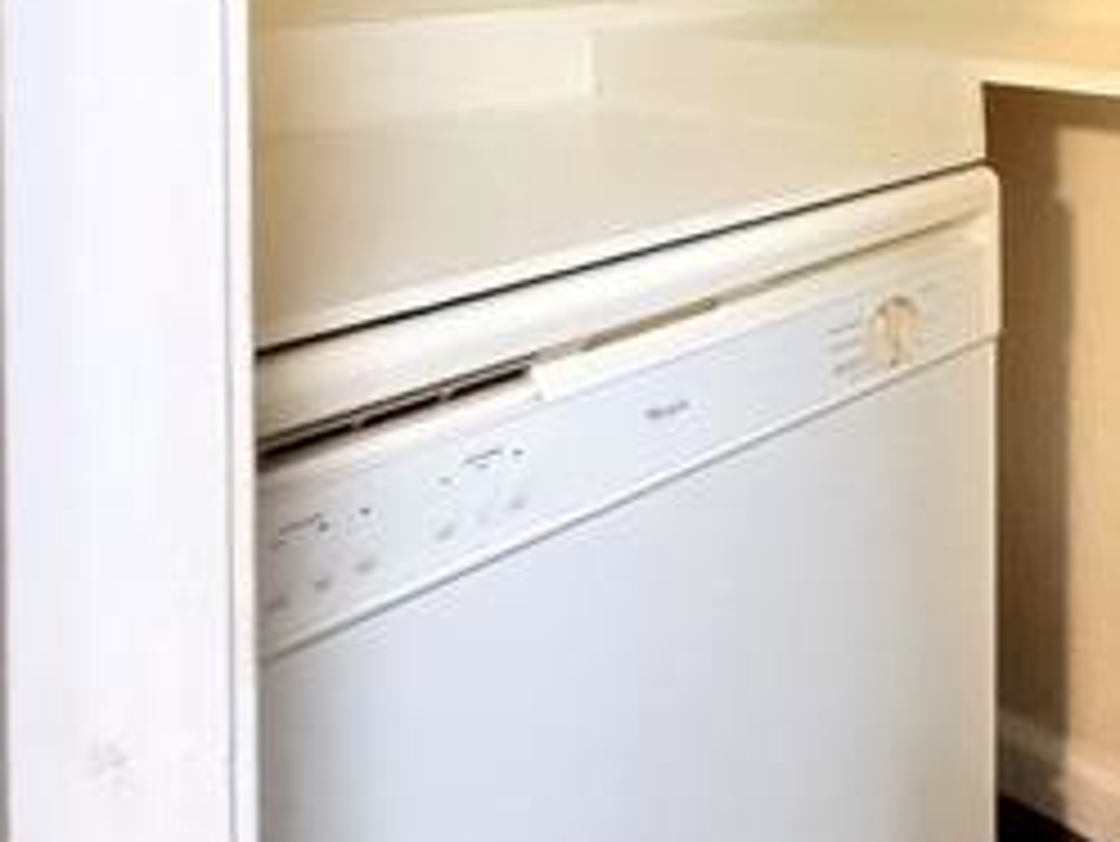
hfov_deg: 39.7
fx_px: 1165
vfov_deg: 34.0
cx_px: 1286
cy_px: -104
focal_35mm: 36
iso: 1250
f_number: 2.2
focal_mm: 2.22
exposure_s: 1/60
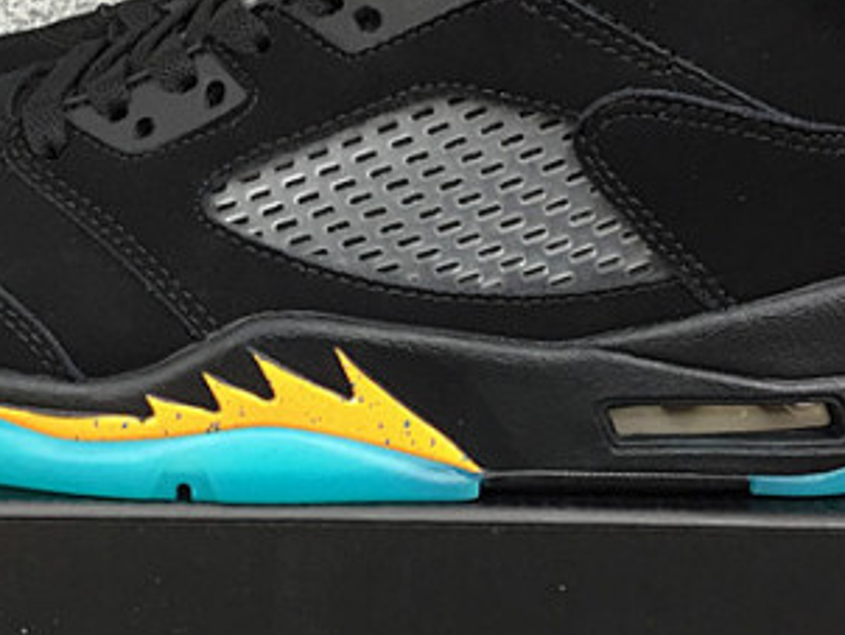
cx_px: 367
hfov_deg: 23.8
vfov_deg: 18.0
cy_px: 305
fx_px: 2003
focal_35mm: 82
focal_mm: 3.3
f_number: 2.4
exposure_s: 1/50
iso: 25
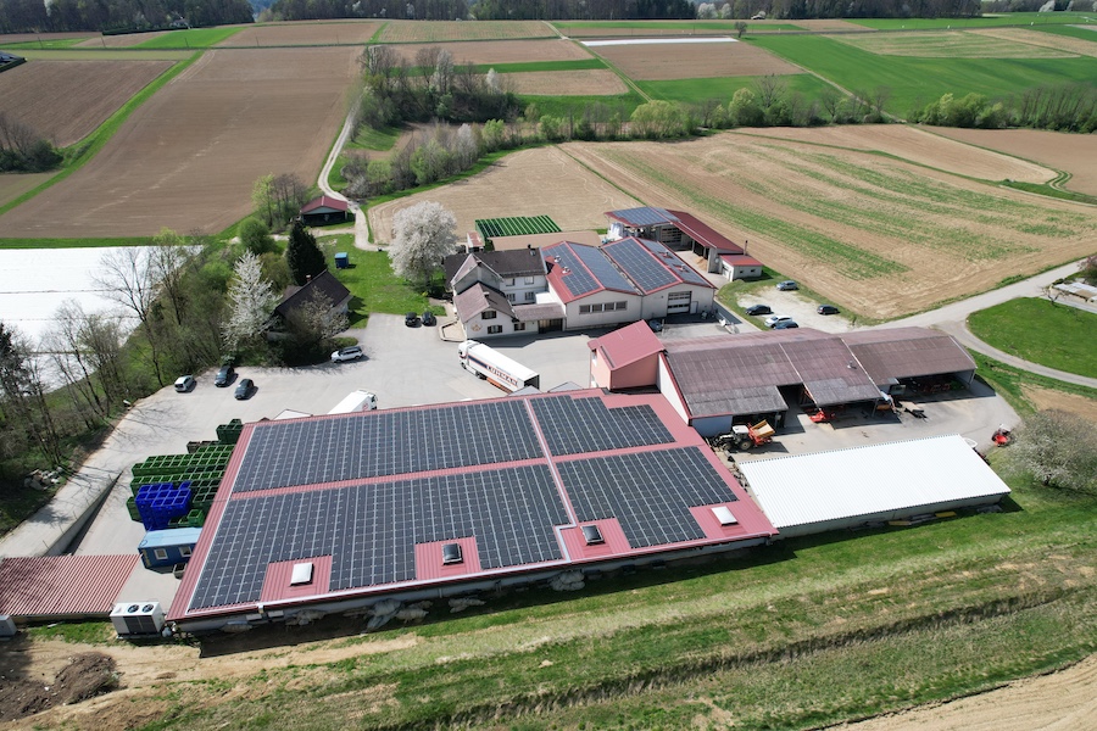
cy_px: 366
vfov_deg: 57.2
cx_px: 548
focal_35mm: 22
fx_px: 670
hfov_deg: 78.6
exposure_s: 1/2000
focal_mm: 8.38
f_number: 2.8
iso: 200
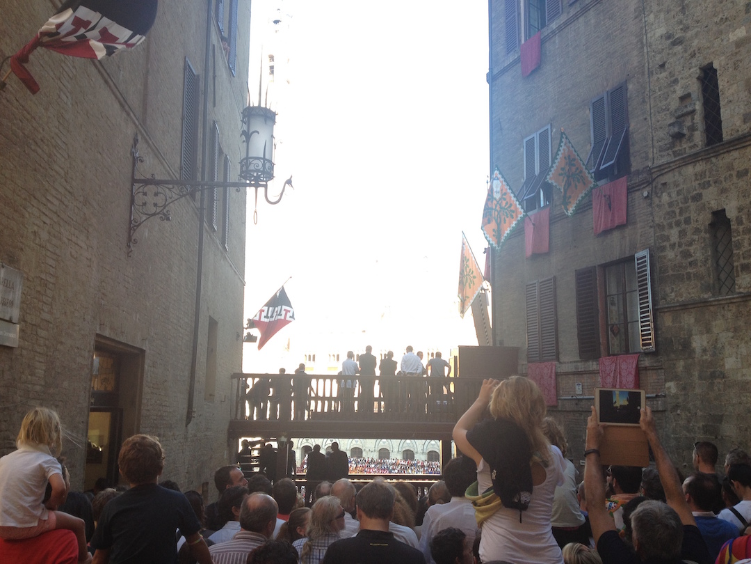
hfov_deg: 52.6
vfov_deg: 40.7
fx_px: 759
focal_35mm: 35
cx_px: 376
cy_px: 282
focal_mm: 4.28
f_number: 2.4
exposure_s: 1/120
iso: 50
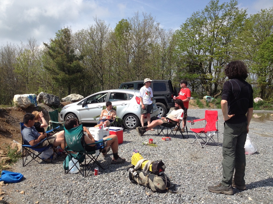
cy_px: 102
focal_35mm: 35
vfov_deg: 40.7
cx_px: 136
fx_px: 276
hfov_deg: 52.6
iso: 50
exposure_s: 1/1783
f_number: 2.4
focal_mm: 4.28
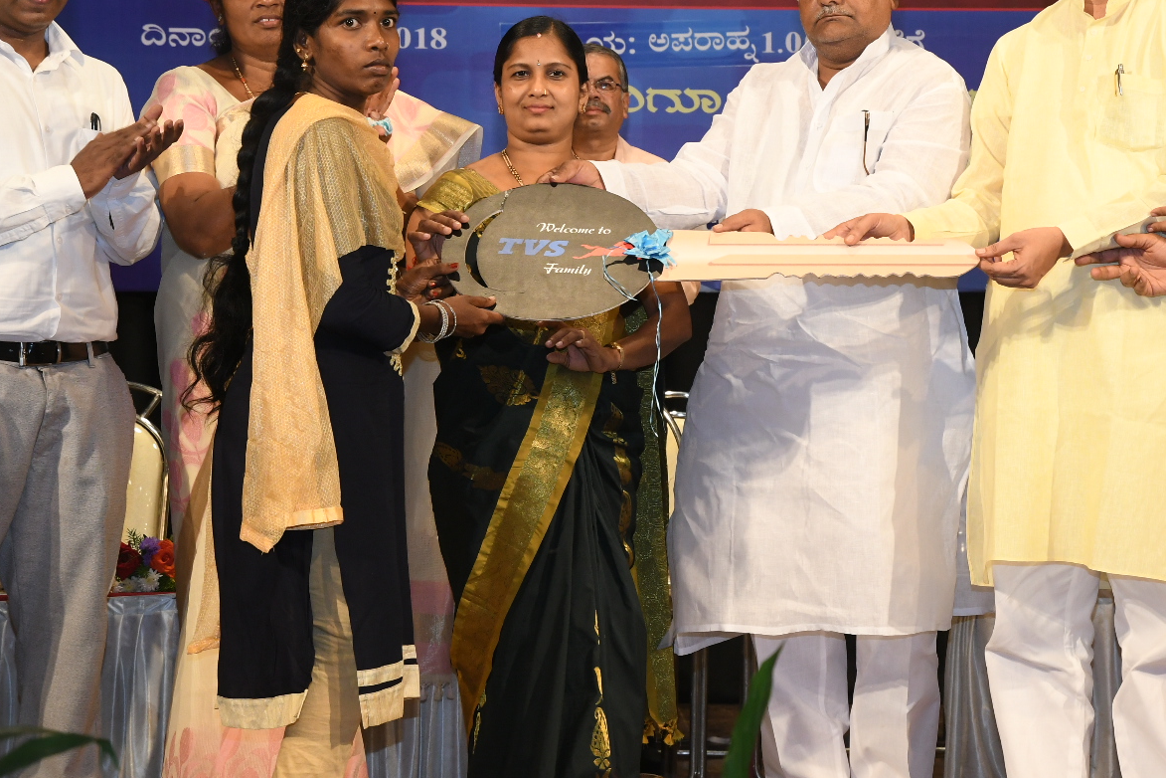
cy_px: 274
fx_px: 2818
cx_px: 754
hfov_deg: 23.3
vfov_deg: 15.7
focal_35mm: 87
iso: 1250
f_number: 5.6
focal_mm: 42
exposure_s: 1/200
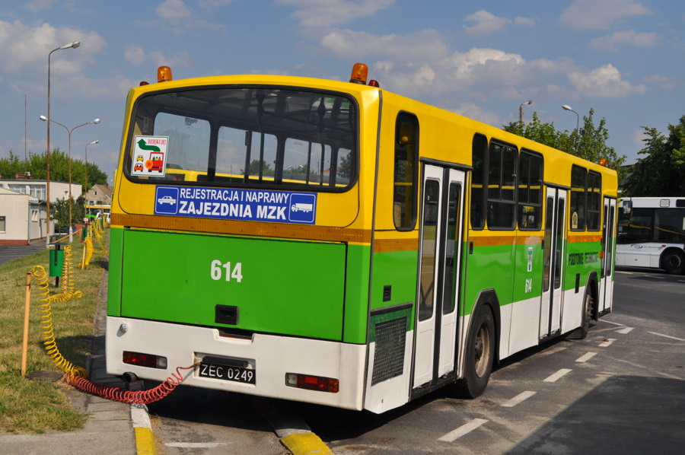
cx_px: 342
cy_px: 228
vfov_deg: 26.4
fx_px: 969
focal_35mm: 51
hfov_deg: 38.9
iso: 360
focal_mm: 34
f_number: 8
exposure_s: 1/2000
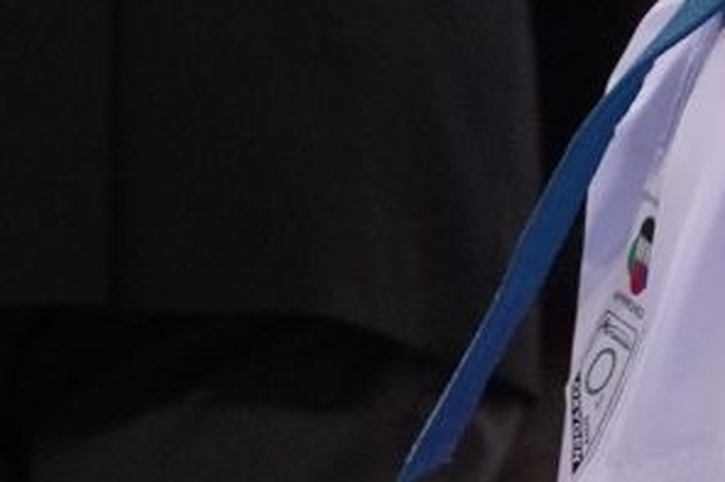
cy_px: -749
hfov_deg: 1.1
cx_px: 1127
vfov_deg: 0.8
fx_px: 36772
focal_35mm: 1827
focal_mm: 200
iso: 1600
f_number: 2.8
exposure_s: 1/1000
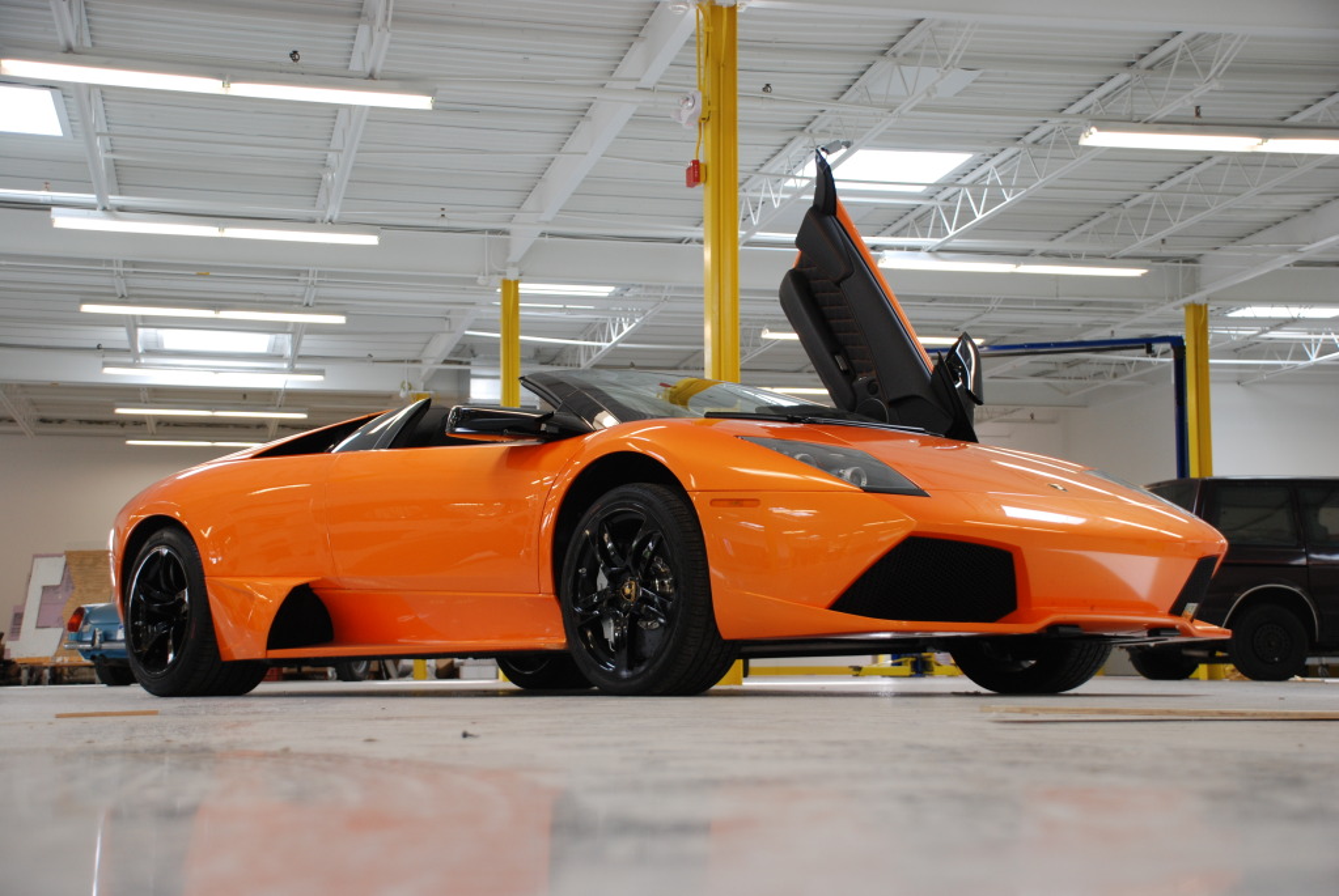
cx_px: 670
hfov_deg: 37.8
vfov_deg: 25.8
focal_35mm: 52
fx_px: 1955
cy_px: 448
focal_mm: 35
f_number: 4.5
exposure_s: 1/60
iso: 320
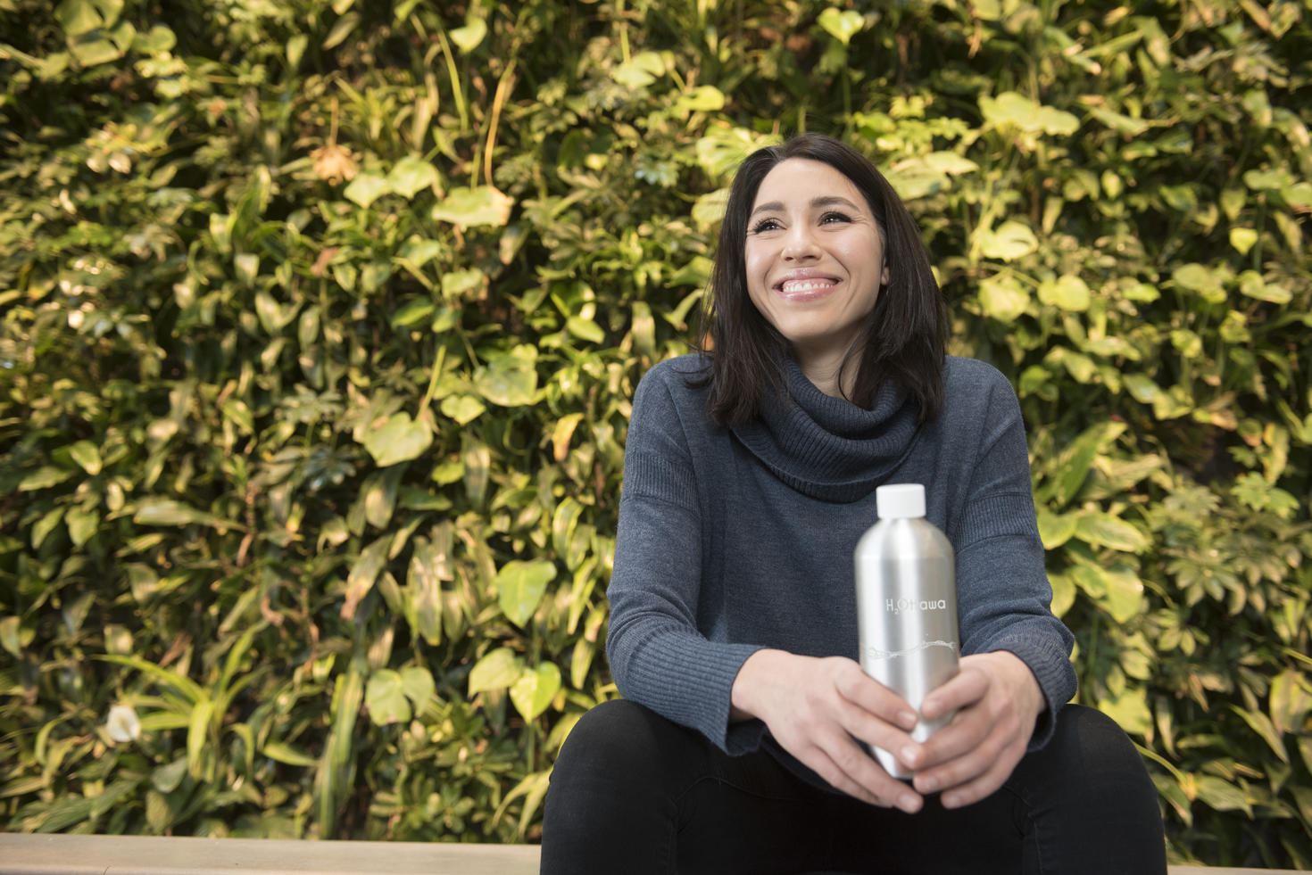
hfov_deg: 55.8
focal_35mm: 34
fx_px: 1239
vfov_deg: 38.9
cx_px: 656
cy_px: 438
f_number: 4
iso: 1250
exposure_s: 1/60
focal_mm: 34
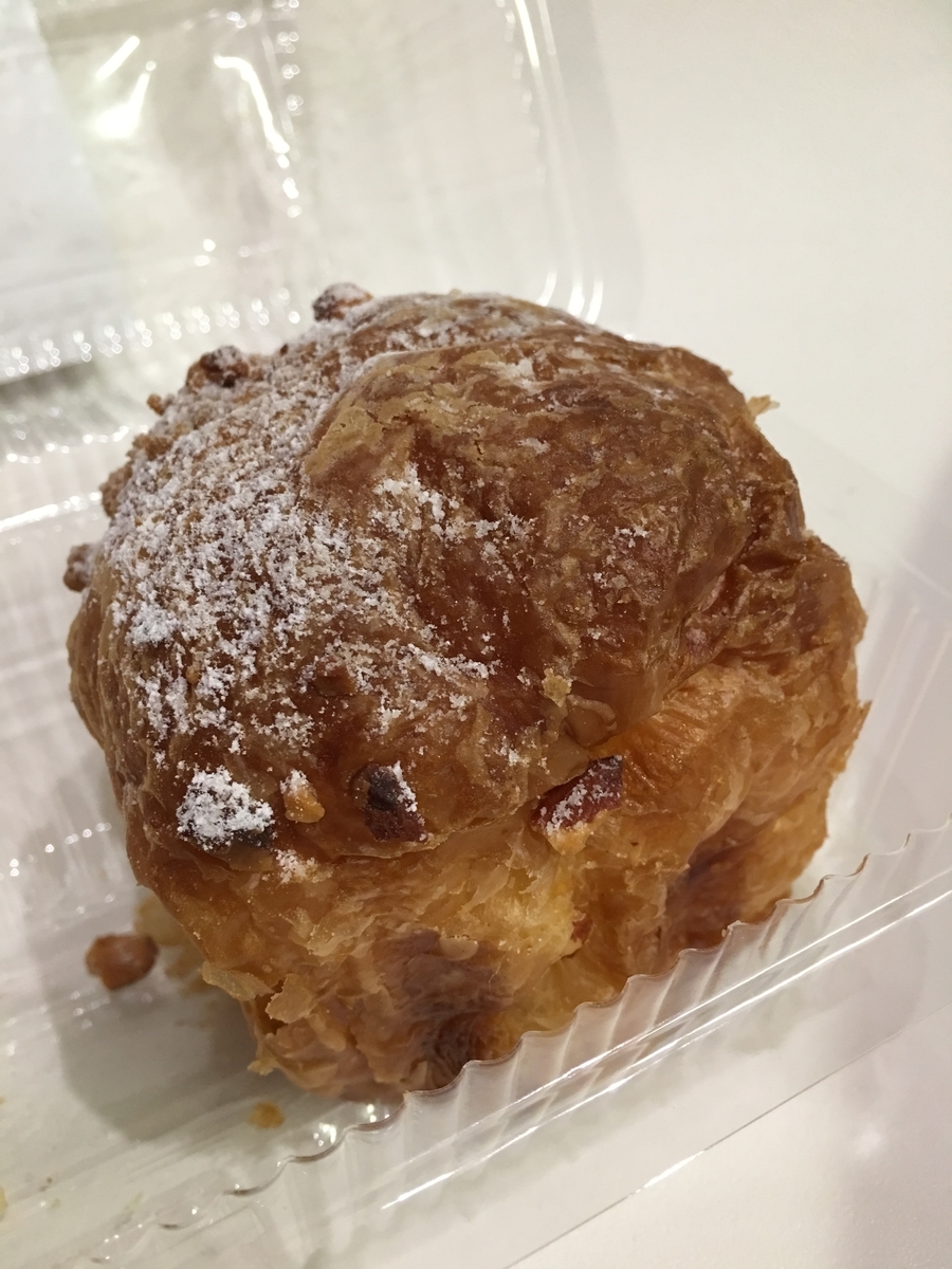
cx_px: 476
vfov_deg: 61.7
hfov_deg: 48.2
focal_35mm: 29
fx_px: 1063
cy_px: 634
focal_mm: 4.15
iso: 80
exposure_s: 1/15
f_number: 2.2
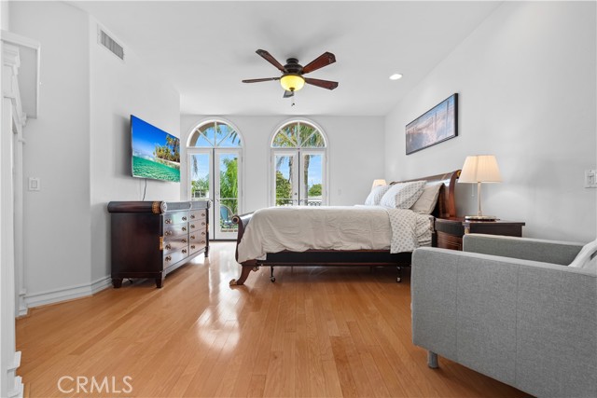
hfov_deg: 96.7
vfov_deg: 73.8
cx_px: 298
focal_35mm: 16
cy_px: 199
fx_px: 265
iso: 400
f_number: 8
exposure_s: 1/6
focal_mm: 16
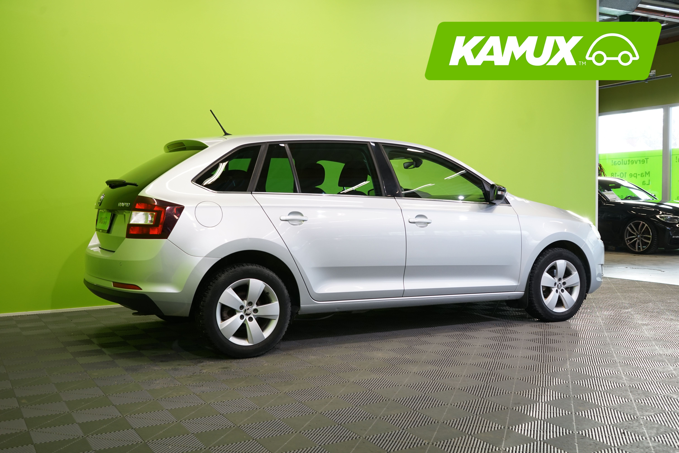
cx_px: 340
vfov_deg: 35.9
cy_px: 226
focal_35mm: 37
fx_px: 698
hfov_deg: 51.9
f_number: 5.6
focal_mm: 37
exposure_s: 1/40
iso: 500
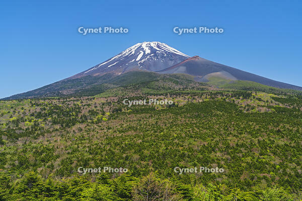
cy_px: 100
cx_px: 151
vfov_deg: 42.3
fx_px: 260
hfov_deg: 60.3
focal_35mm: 31
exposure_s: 1/30
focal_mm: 31
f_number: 13
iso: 160
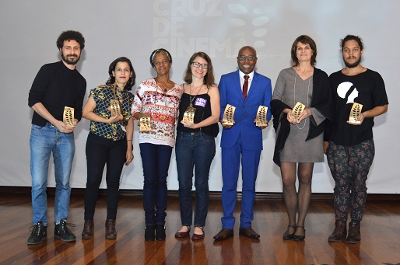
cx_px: 209
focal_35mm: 42
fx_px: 466
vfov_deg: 31.8
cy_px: 145
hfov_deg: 46.4
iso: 800
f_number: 6.3
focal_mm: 24
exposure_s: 1/60
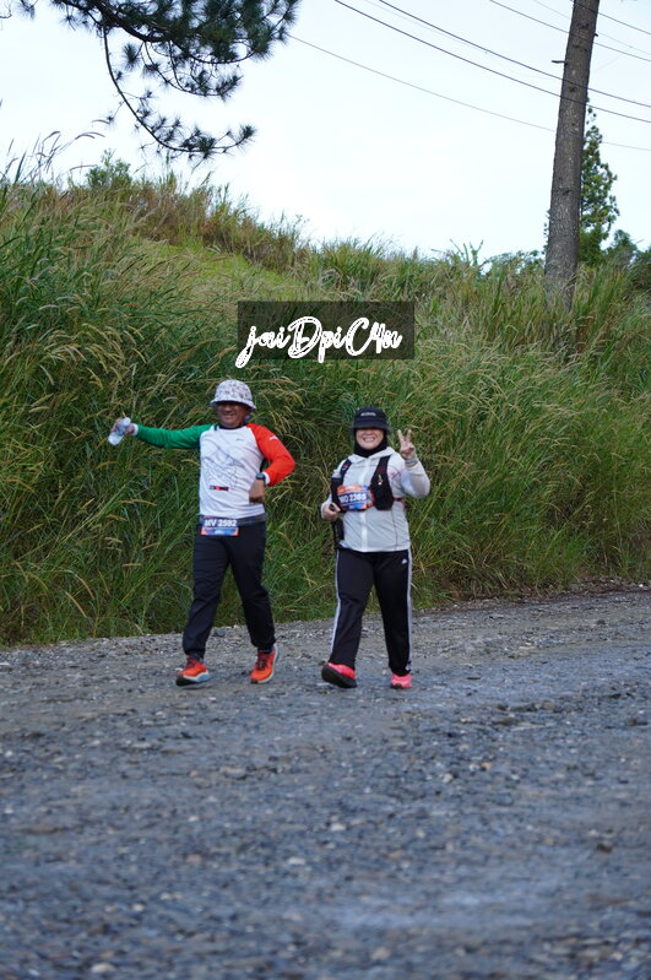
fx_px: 2365
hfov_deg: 15.7
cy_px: 490
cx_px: 326
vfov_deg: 23.4
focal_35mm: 87
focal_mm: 58
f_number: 2.8
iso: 320
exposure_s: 1/500
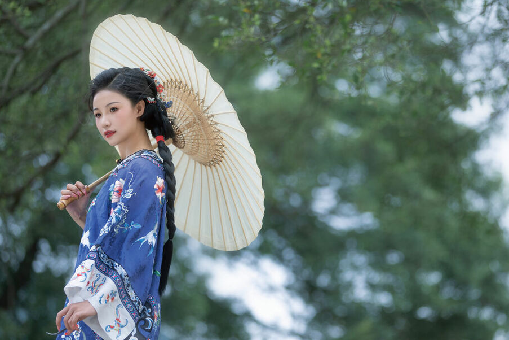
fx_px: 2121
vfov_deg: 9.1
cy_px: 182
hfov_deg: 13.7
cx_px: 277
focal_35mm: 150
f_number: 2.8
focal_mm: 130
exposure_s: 1/640
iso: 160
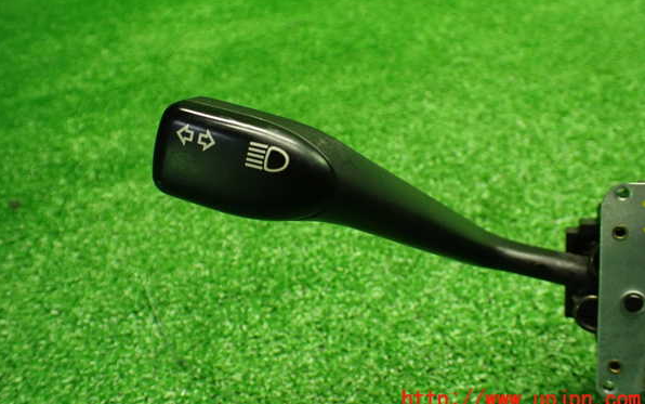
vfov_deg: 39.4
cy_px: 170
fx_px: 563
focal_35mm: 32
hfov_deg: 59.6
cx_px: 321
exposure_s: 1/100
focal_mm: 5.4
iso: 800
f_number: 2.3
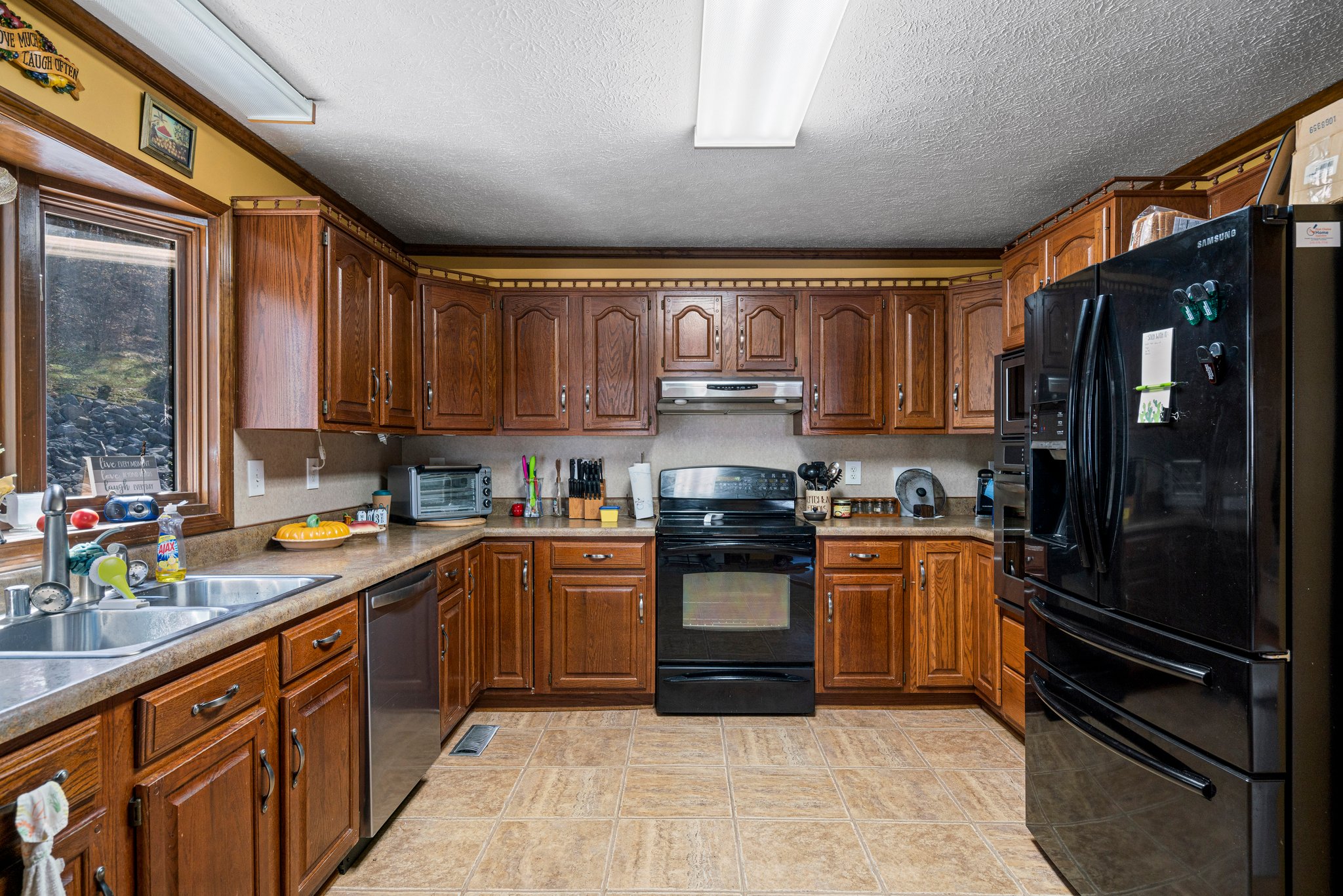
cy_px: 448
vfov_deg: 64.6
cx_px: 672
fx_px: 709
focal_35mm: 19
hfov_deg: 86.9
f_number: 7.1
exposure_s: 1/8
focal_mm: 19
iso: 400
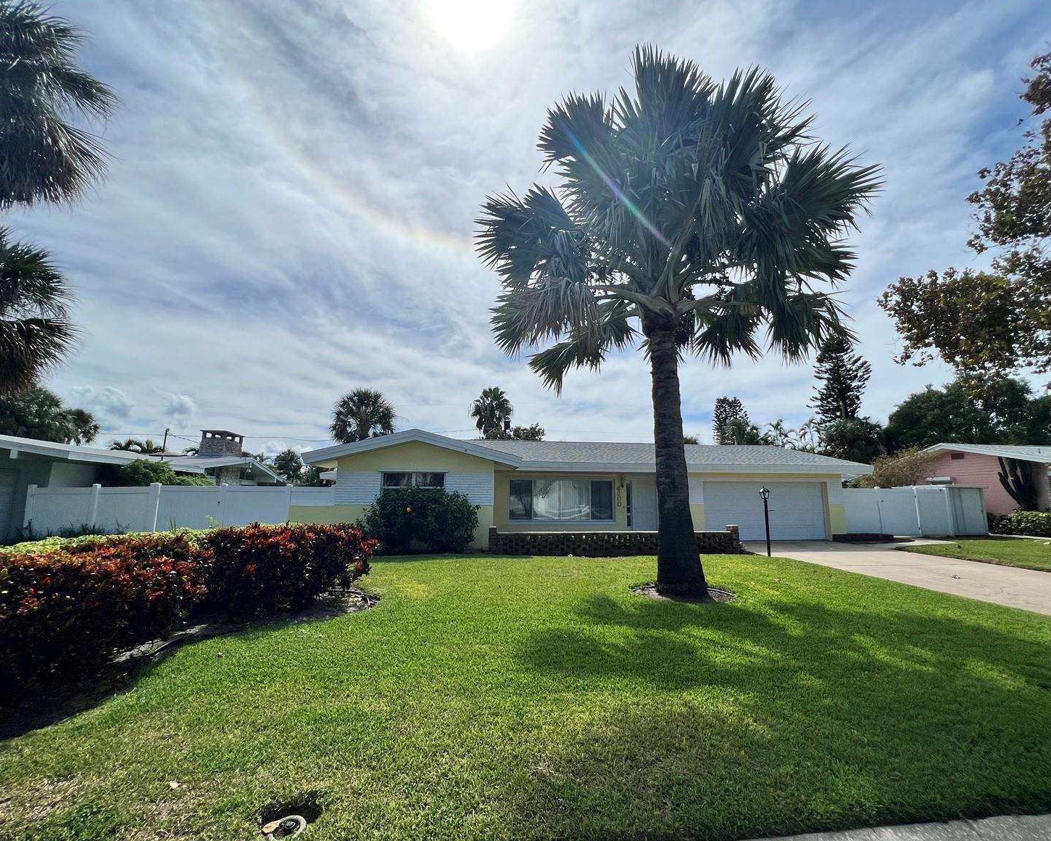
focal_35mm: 14
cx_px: 536
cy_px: 429
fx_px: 435
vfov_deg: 88.0
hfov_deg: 100.7
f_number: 1.8
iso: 32
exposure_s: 1/3922
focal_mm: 1.57
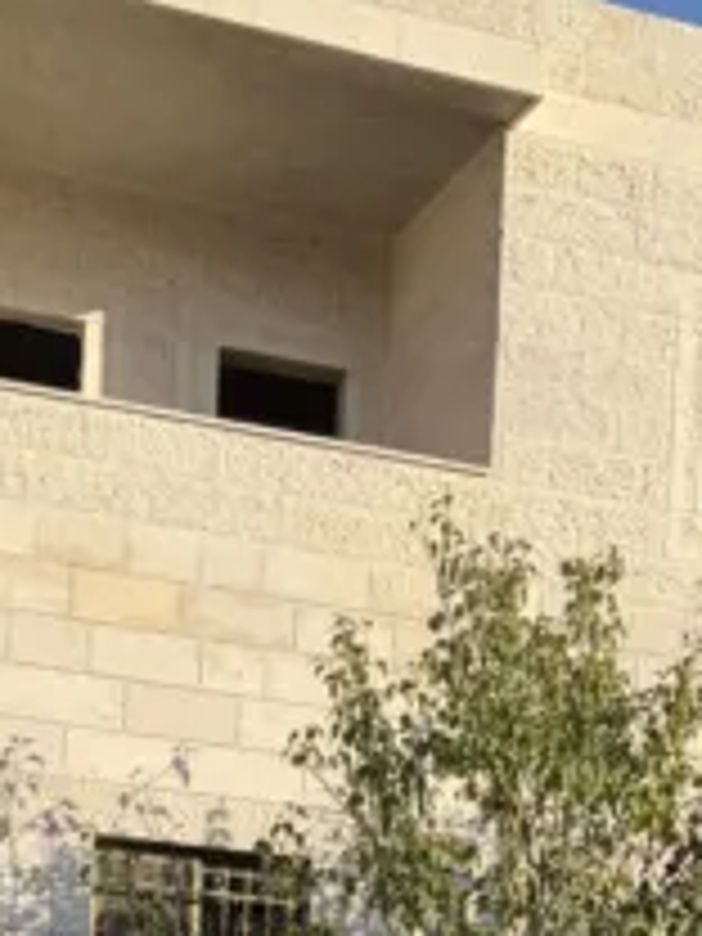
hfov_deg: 17.8
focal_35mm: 83
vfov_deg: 20.5
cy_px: 1368
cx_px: 369
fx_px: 2244
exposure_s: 1/3584
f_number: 1.78
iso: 80
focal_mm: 6.76
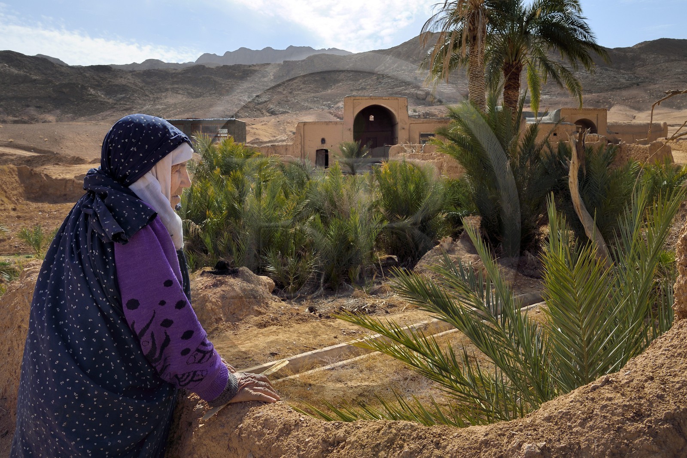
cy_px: 229
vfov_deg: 42.3
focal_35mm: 31
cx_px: 344
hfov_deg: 60.3
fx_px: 591
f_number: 13
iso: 200
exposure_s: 1/200
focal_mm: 31
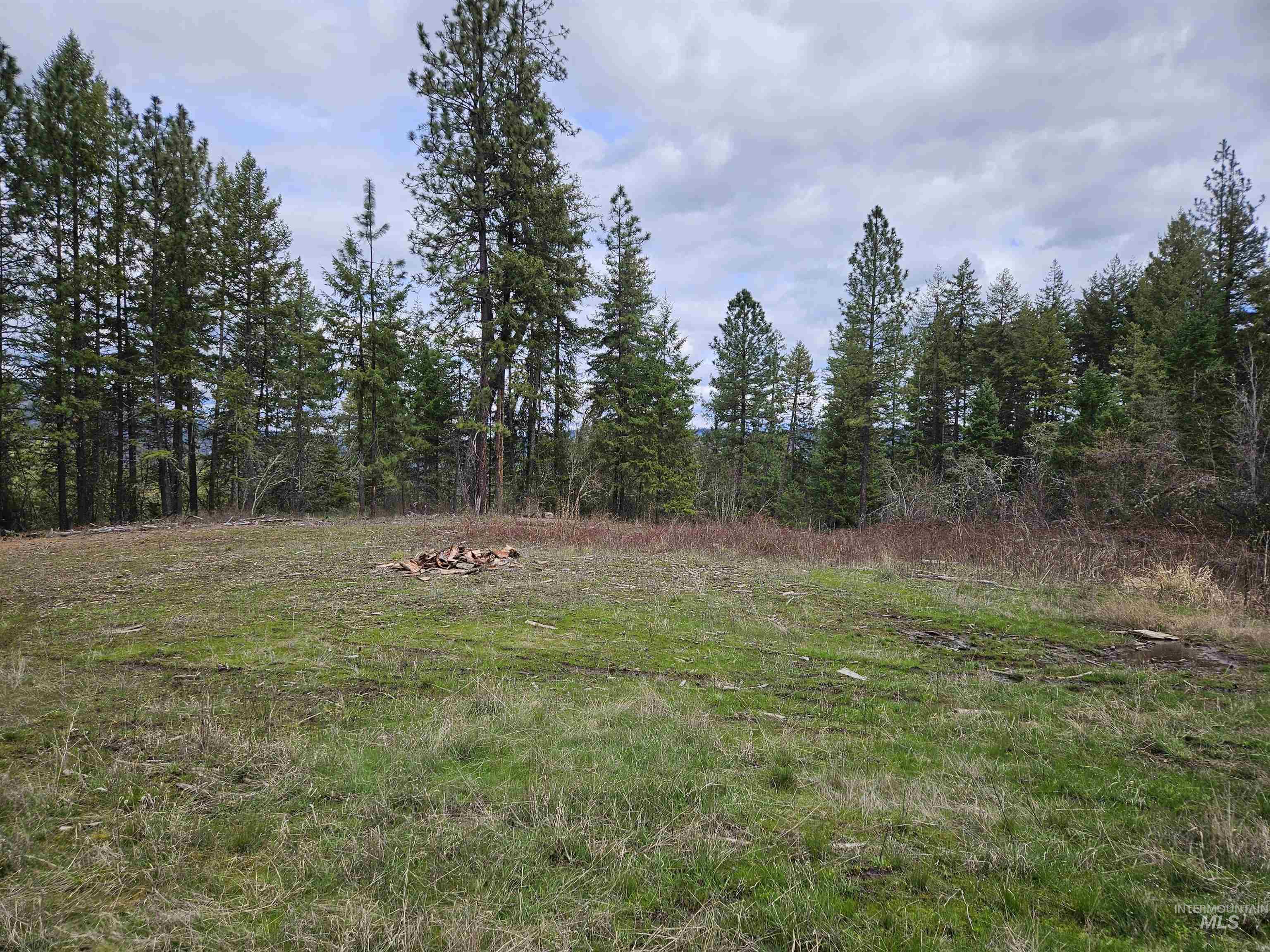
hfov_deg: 73.9
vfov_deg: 58.9
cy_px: 476
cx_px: 635
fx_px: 844
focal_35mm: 23
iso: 25
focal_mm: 5.4
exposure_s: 1/1789
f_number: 1.8
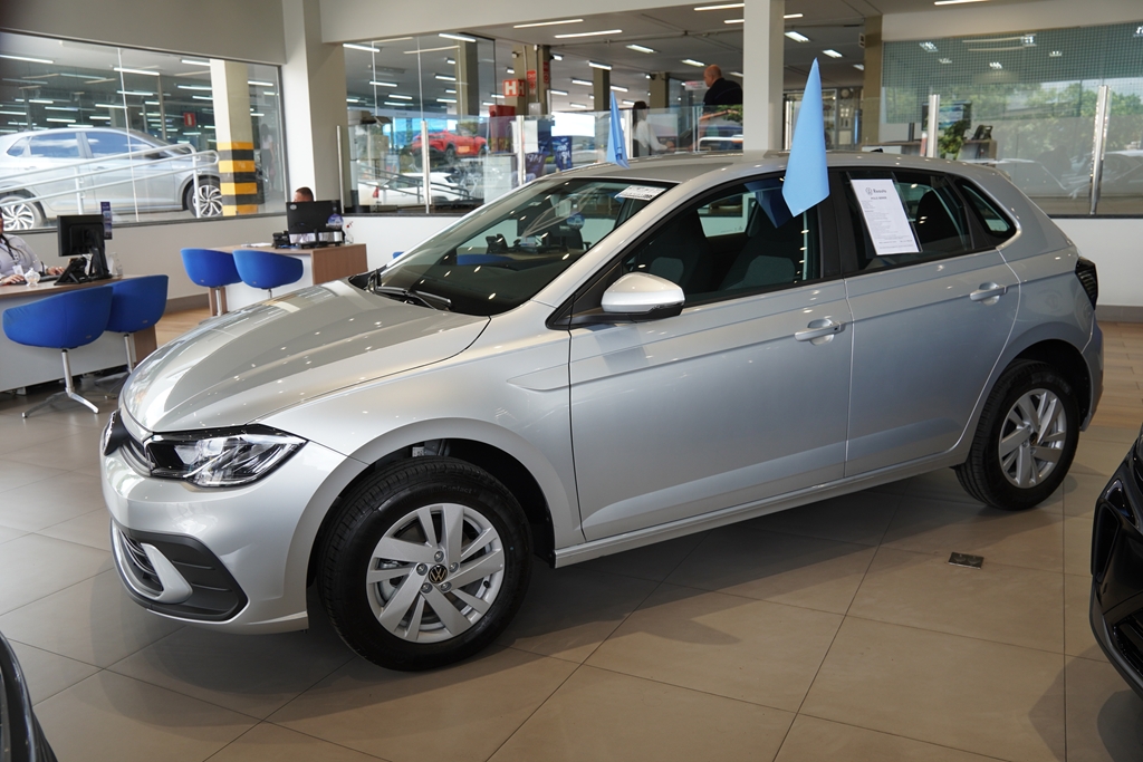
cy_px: 381
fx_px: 953
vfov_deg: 43.6
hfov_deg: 61.9
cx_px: 572
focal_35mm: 30
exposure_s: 1/160
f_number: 4
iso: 200
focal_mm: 20
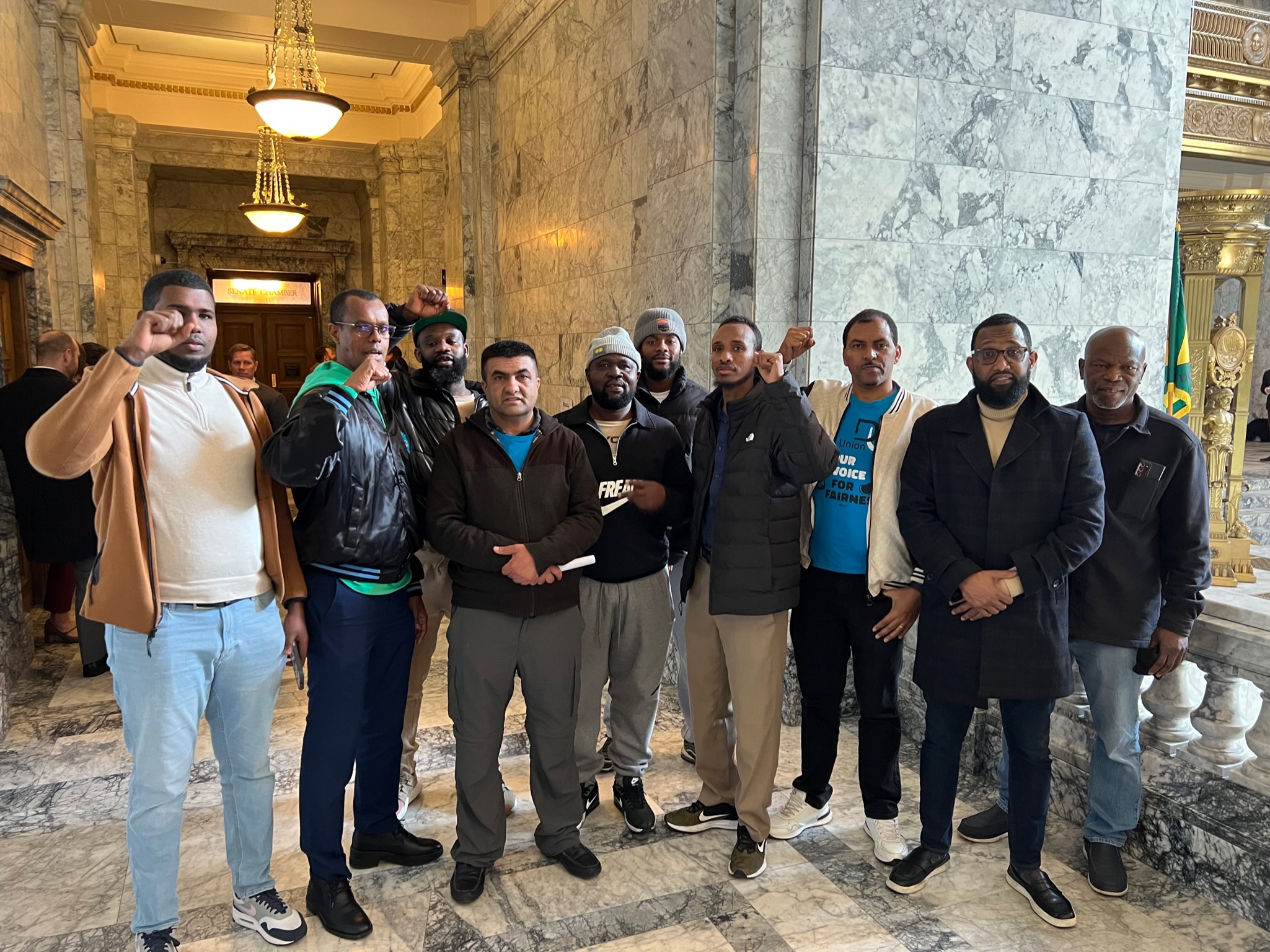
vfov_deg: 53.0
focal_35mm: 26
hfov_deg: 67.3
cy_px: 476
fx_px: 954
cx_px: 635
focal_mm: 5.7
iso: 320
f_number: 1.5
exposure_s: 1/60
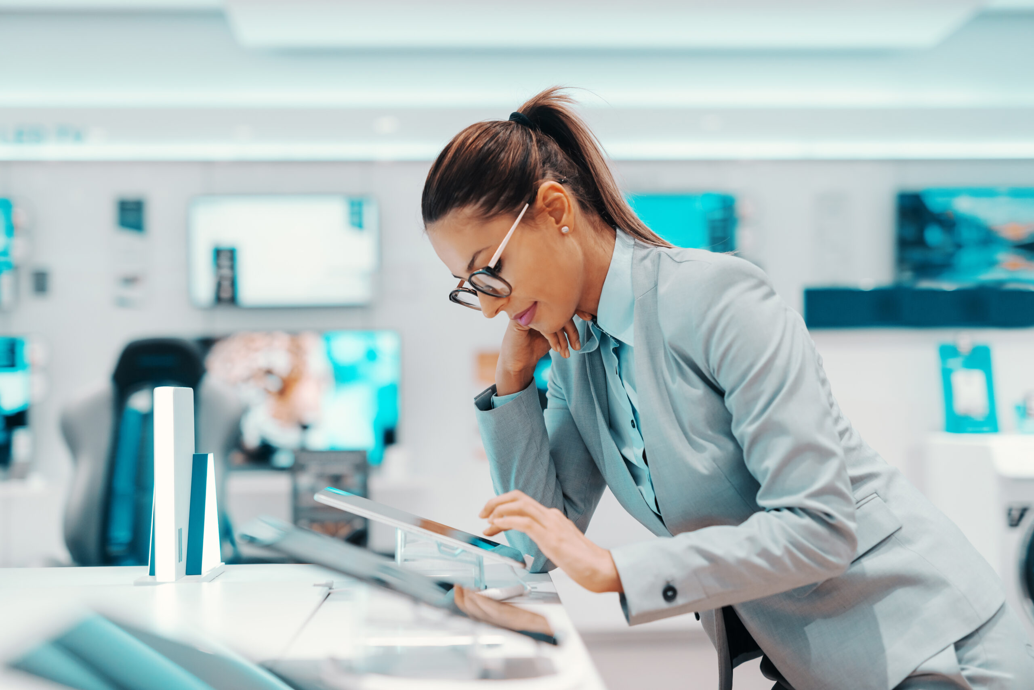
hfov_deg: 39.6
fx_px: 1437
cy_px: 345
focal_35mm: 50
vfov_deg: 27.0
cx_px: 517
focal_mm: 50
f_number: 2
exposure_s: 1/320
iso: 400
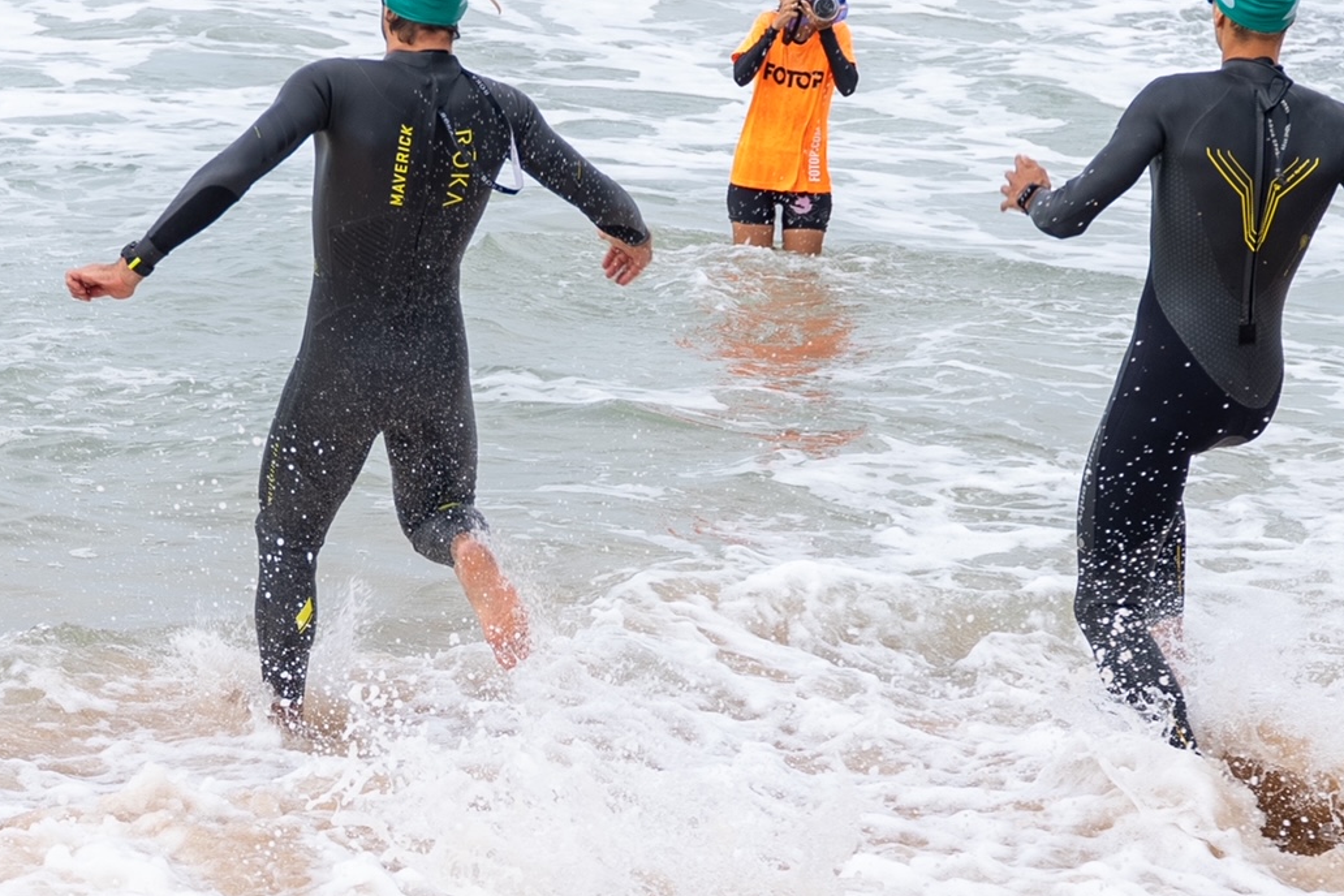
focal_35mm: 98
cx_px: 738
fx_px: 3658
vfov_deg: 14.0
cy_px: 361
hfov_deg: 20.8
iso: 320
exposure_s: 1/800
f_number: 4
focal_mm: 53
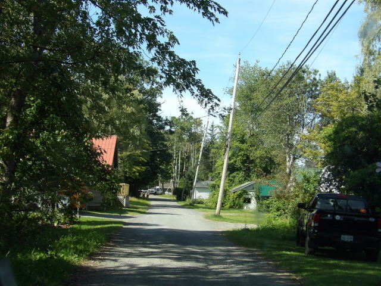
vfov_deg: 20.4
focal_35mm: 72
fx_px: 792
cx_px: 190
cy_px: 143
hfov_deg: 27.0
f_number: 4.1
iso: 100
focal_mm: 13
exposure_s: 1/239
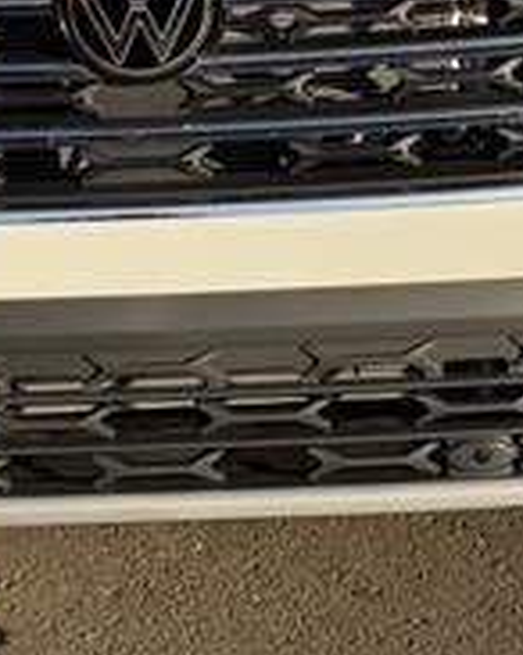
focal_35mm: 164
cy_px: -75
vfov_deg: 11.6
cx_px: 64
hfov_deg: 9.4
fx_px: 3178
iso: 64
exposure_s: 1/3704
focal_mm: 6.76
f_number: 1.78
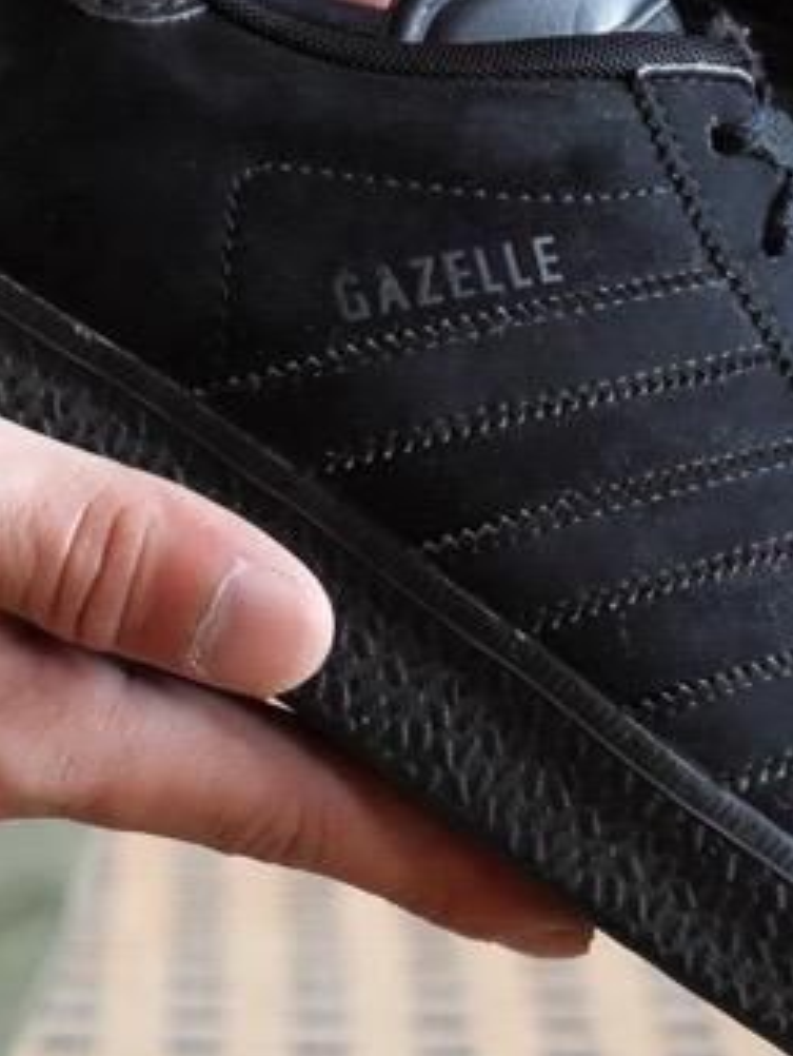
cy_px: 157
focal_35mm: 148
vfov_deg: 13.2
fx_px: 4515
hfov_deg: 10.0
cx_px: 348
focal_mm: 29
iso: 2500
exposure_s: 1/60
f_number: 3.7
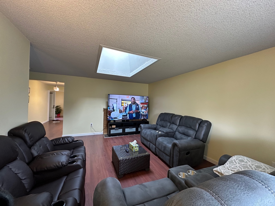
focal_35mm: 14
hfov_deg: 102.1
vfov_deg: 85.7
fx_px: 111
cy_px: 103
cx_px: 138
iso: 500
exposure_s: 1/60
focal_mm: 2.22
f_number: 2.2
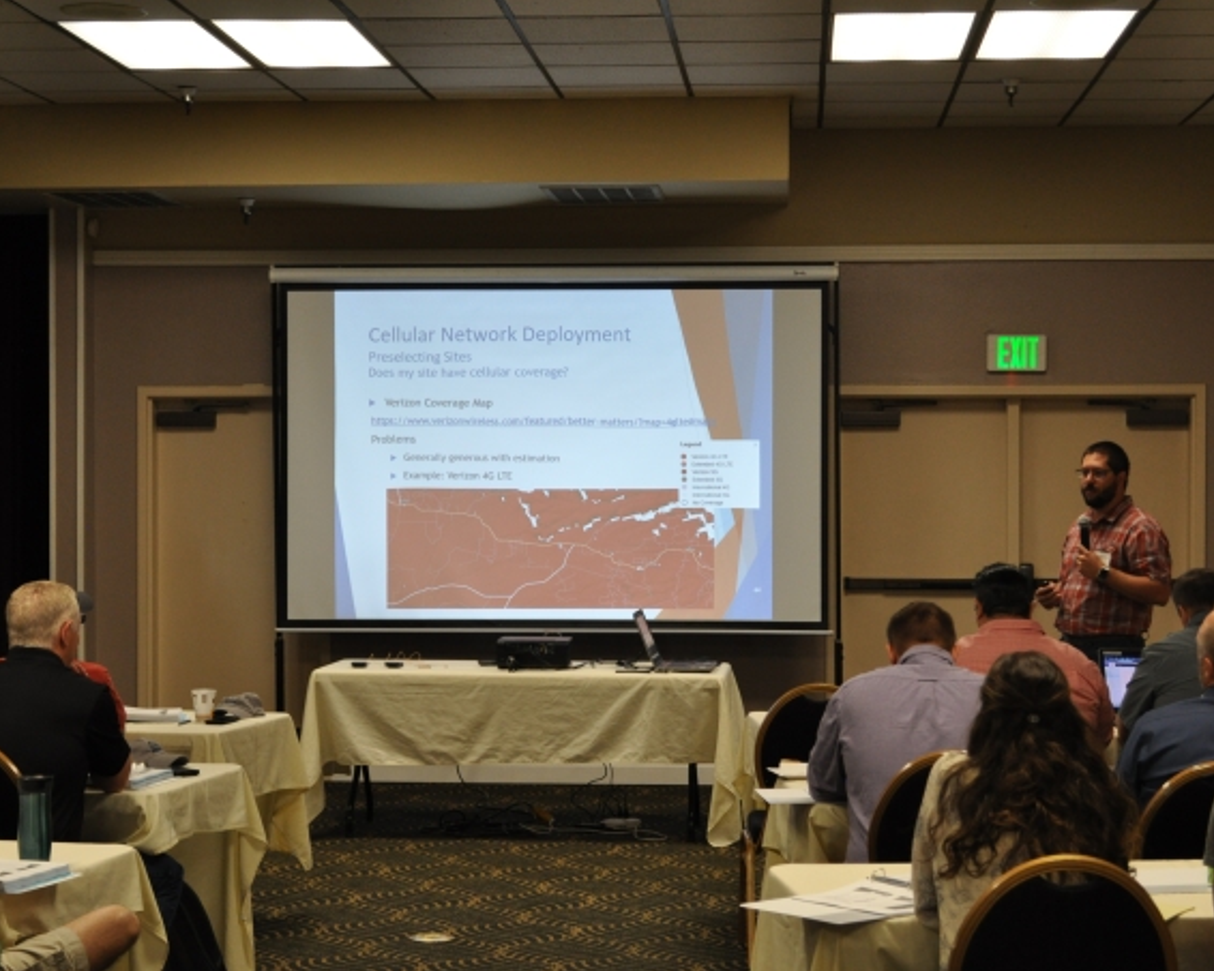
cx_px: 628
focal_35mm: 72
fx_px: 2587
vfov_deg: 21.3
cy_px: 489
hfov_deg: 26.4
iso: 800
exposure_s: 1/40
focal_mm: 42
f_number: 5.3
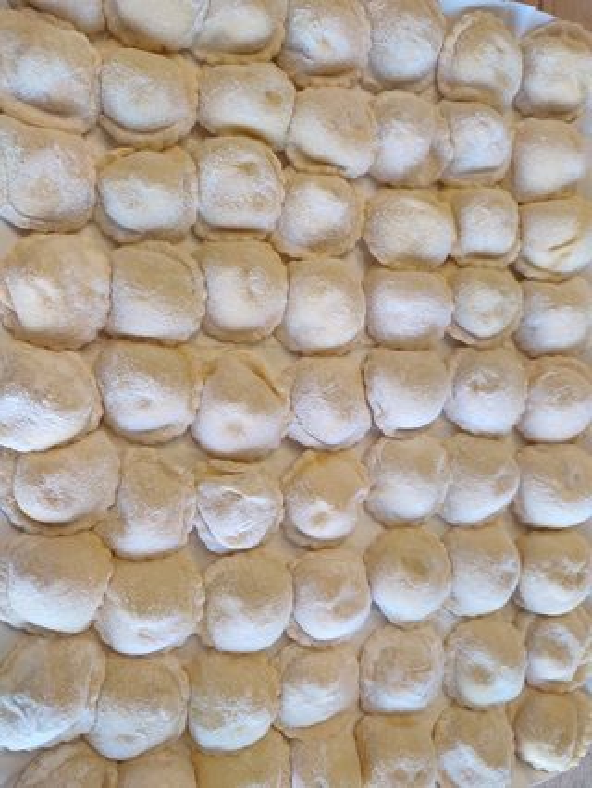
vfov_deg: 69.4
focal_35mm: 25
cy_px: 394
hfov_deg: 54.9
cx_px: 296
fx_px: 569
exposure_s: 1/60
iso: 188
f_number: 1.9
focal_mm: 6.04
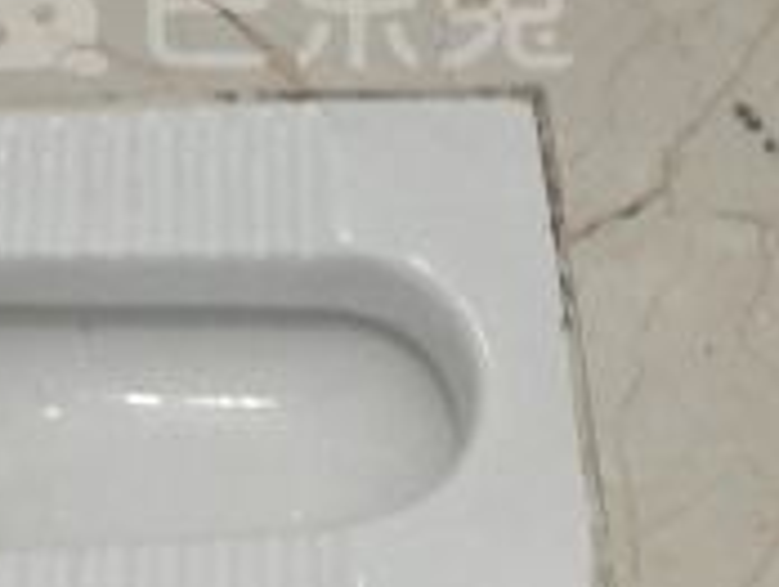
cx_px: 215
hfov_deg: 15.8
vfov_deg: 11.8
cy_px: -45
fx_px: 2794
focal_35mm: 124
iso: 320
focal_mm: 3.88
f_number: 1.8
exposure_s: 1/25
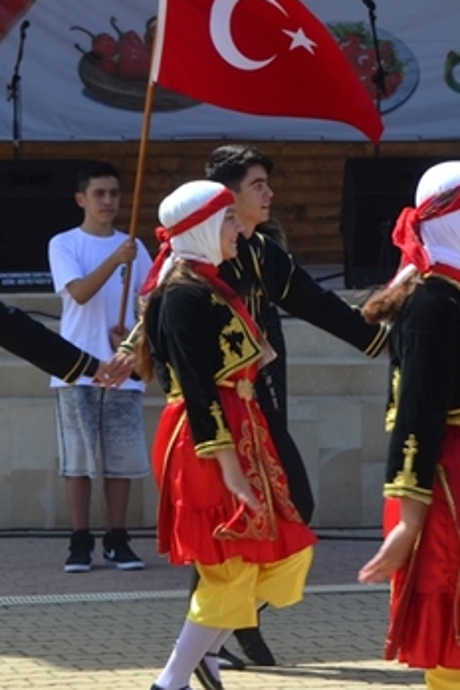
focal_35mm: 179
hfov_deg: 7.7
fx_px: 3431
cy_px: 345
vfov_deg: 11.5
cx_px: 278
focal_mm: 52
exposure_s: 1/320
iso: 100
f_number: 7.1
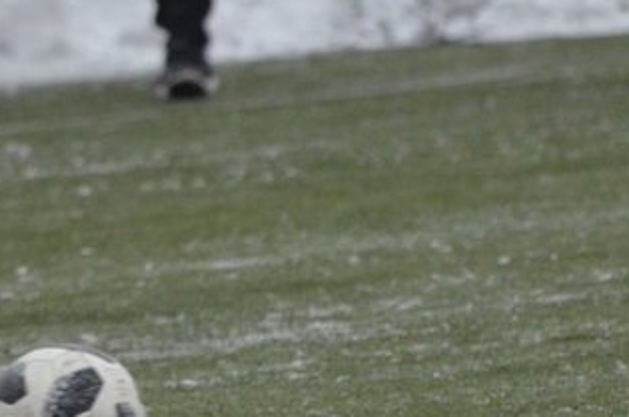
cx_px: -429
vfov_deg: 1.2
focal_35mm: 1113
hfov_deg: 1.9
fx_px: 19415
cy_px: -33
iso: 1250
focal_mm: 195
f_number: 5.3
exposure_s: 1/1600
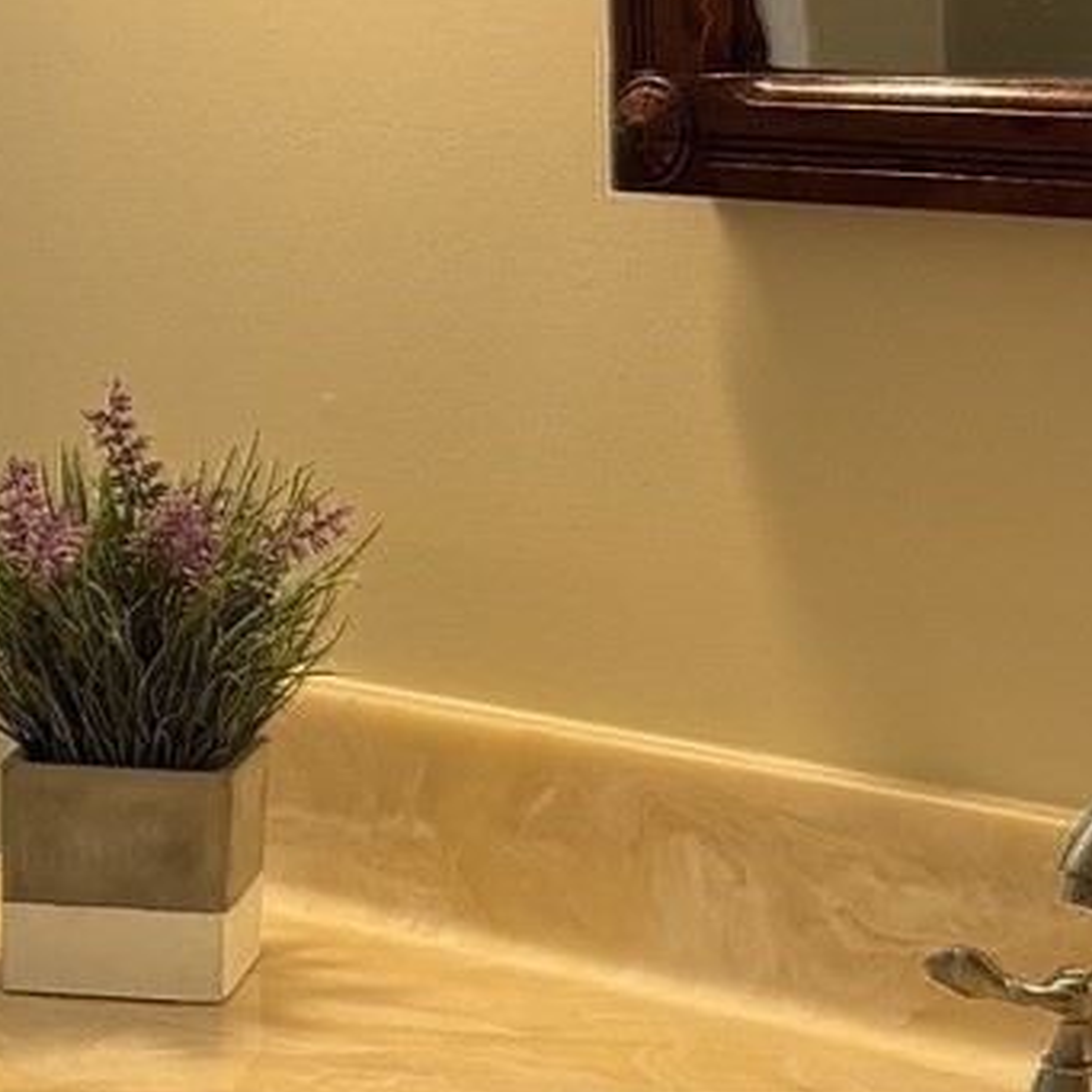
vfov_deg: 12.6
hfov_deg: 12.6
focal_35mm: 138
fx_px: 4925
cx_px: 183
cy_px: 640
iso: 125
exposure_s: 1/60
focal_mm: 5.96
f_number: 1.6
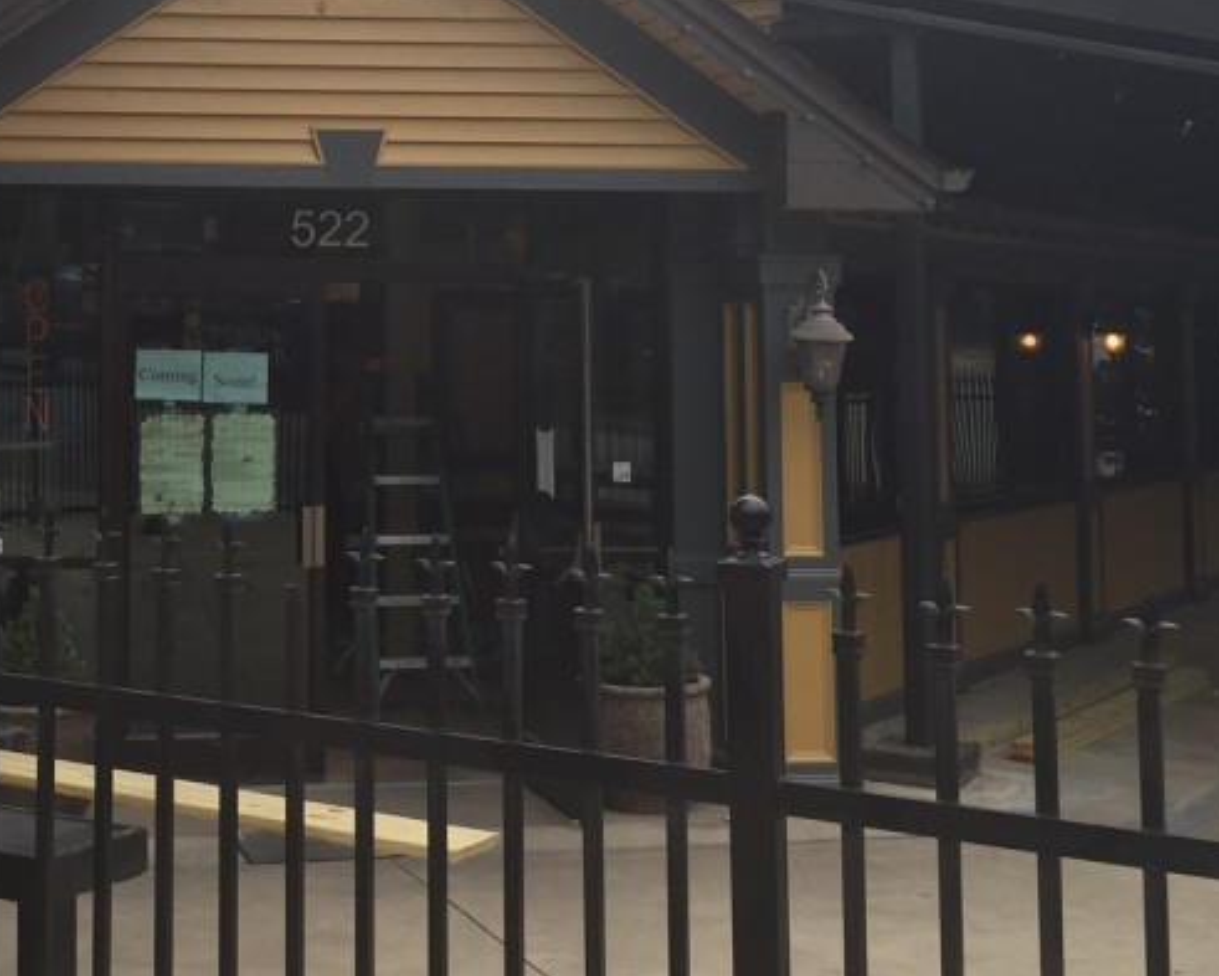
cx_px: 201
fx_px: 2129
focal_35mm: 59
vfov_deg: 25.3
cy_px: 184
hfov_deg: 30.9
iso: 32
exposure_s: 1/471
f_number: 2.2
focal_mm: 4.15
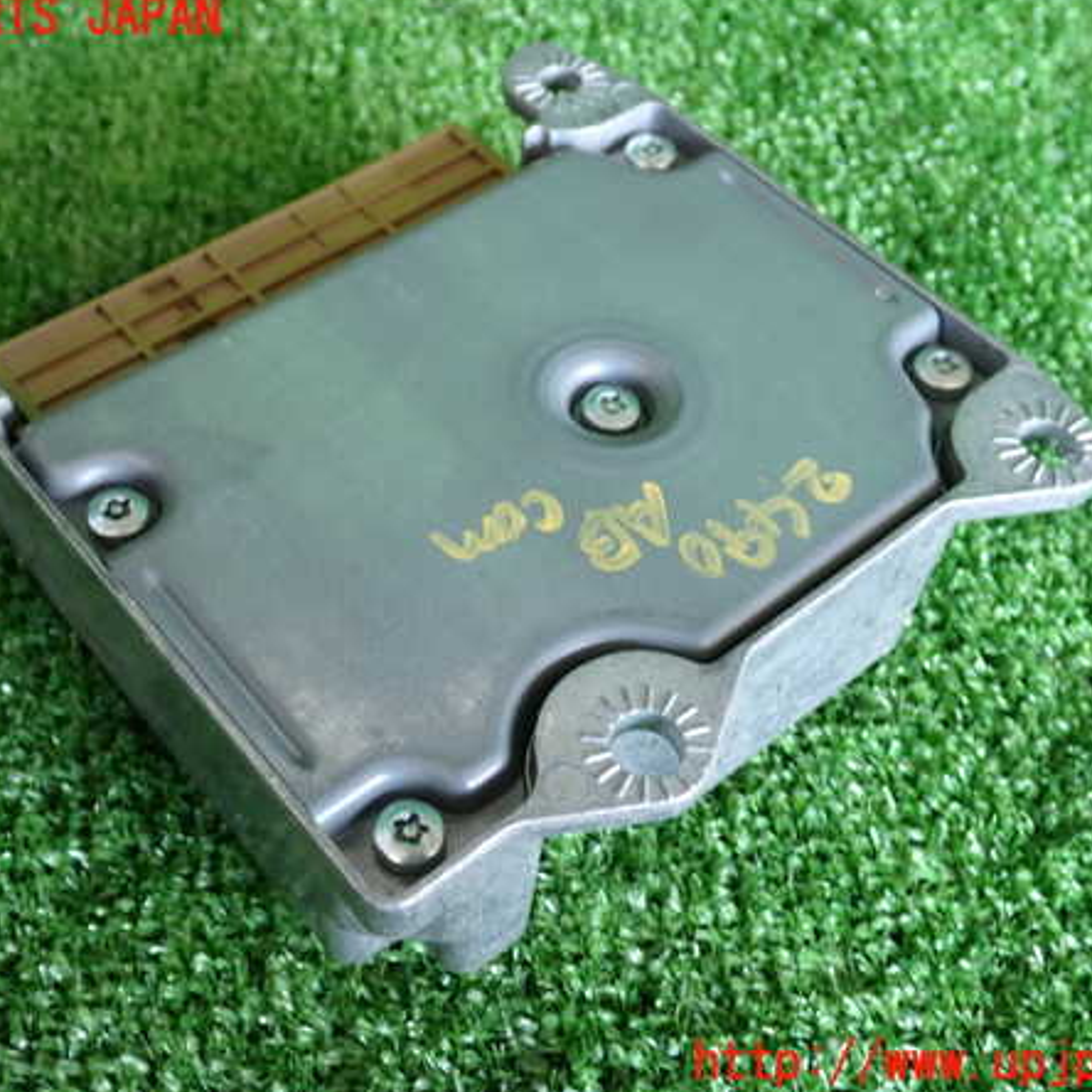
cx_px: 512
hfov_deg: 39.2
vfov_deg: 39.2
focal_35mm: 43
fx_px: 1535
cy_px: 541
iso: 200
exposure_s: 1/50
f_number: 2.5
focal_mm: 6.37
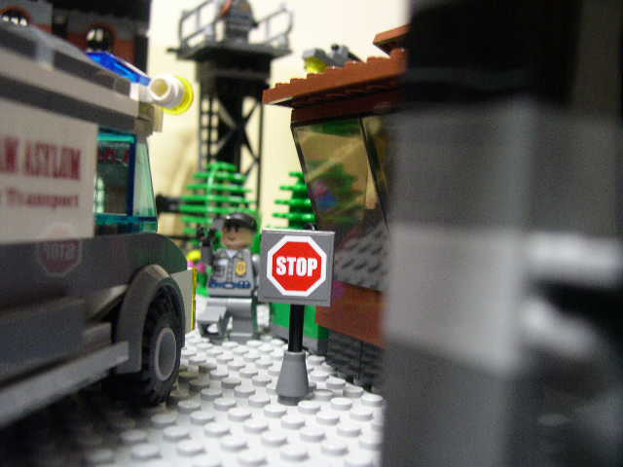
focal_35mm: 38
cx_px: 312
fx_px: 684
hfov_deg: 49.0
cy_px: 234
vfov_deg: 37.7
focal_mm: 8
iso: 400
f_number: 2.8
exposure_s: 1/3.3
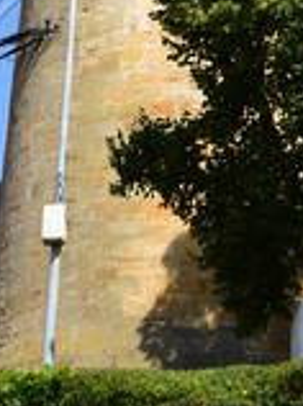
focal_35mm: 106
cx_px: 168
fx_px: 1240
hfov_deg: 13.9
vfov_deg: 17.2
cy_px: -159
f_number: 10
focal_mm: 20
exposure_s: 1/125
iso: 100
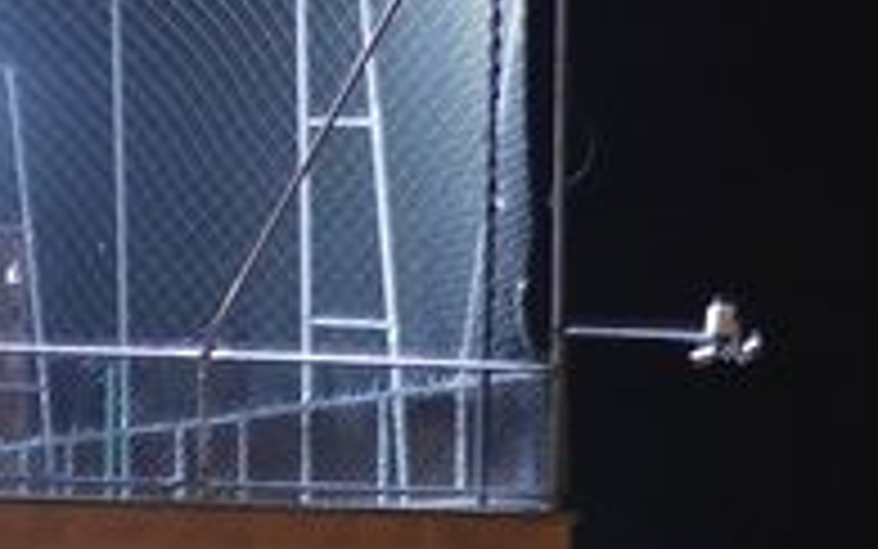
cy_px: 1359
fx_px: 6175
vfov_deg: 4.9
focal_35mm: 258
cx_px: 774
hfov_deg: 8.1
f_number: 3.5
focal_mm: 24
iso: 400
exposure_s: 1.3
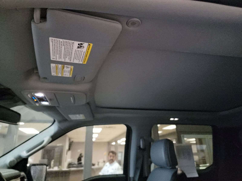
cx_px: 121
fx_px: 168
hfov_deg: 71.6
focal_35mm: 24
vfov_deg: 56.8
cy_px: 90
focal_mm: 6.7
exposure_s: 1/59
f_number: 1.8
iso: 4509
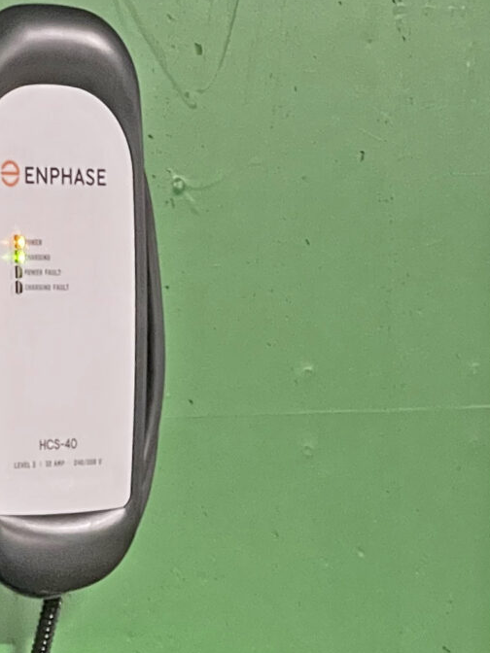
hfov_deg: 7.5
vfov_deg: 9.8
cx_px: 326
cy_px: 889
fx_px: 3737
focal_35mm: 198
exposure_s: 1/20
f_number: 2
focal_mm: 6
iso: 1600
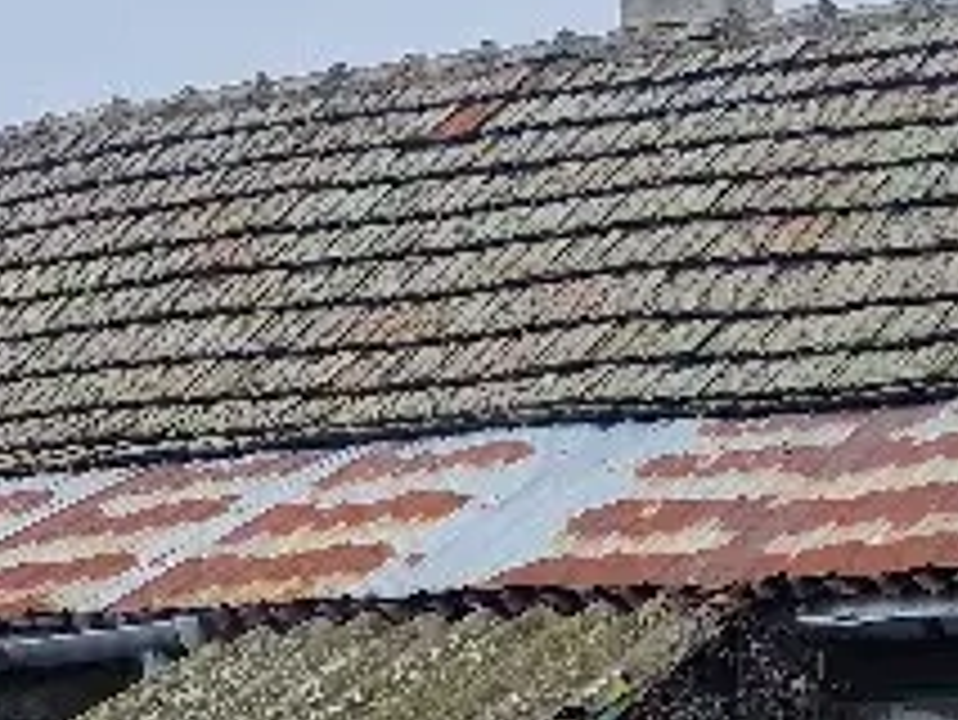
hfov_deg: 18.2
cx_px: 369
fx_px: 2991
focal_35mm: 108
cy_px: 760
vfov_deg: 13.5
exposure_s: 1/357
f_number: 1.8
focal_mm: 6.4
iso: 50
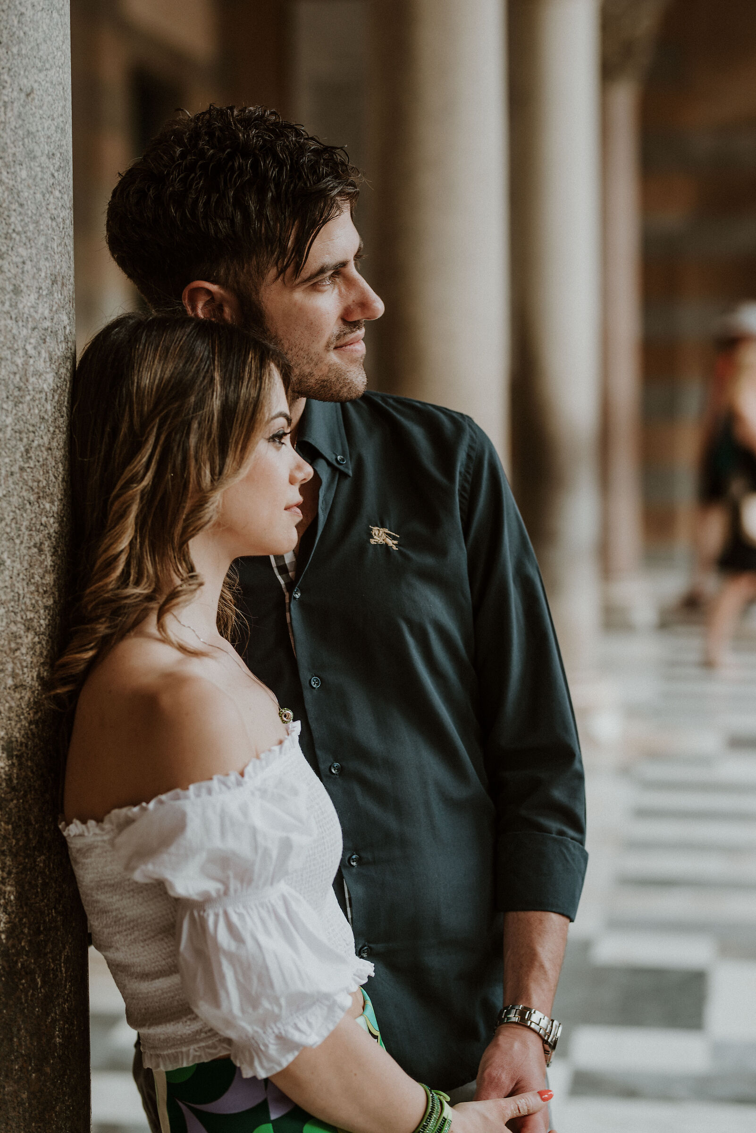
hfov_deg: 16.1
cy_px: 566
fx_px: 2675
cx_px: 378
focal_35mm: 85
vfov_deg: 23.9
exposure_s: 1/200
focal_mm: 85
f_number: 2.8
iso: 100
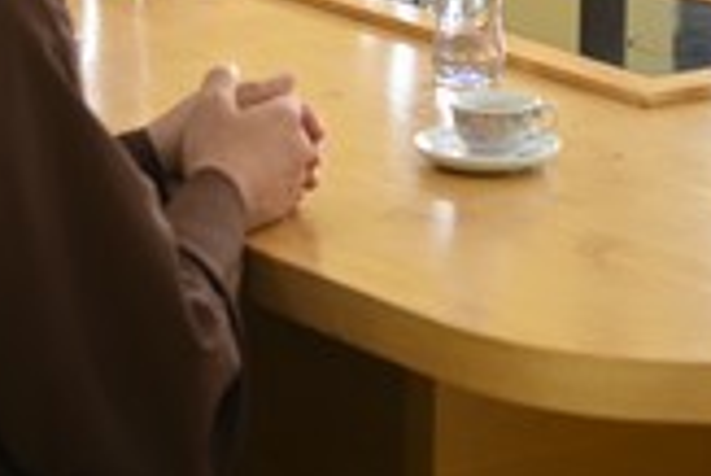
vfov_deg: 7.1
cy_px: -301
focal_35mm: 191
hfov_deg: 10.8
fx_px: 3776
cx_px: 371
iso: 100
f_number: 4
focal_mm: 48
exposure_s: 1/25
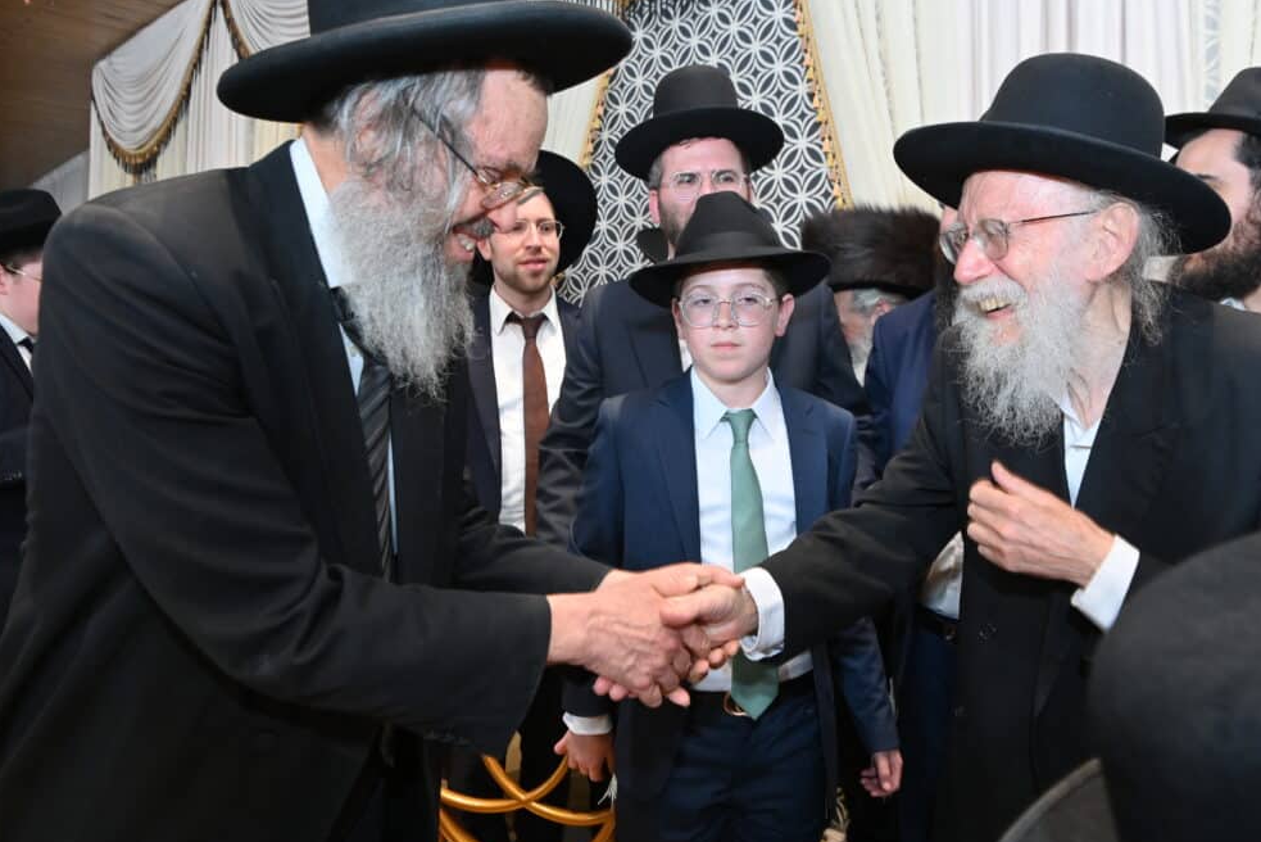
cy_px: 415
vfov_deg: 51.3
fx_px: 876
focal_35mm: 25
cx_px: 649
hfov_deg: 71.5
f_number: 6.3
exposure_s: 1/125
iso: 1600
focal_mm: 24
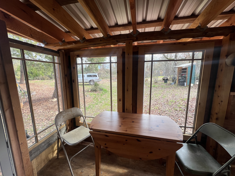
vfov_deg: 89.9
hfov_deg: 106.2
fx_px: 88
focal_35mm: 13
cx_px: 118
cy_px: 88
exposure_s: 1/99
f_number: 1.8
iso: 50
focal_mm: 1.57
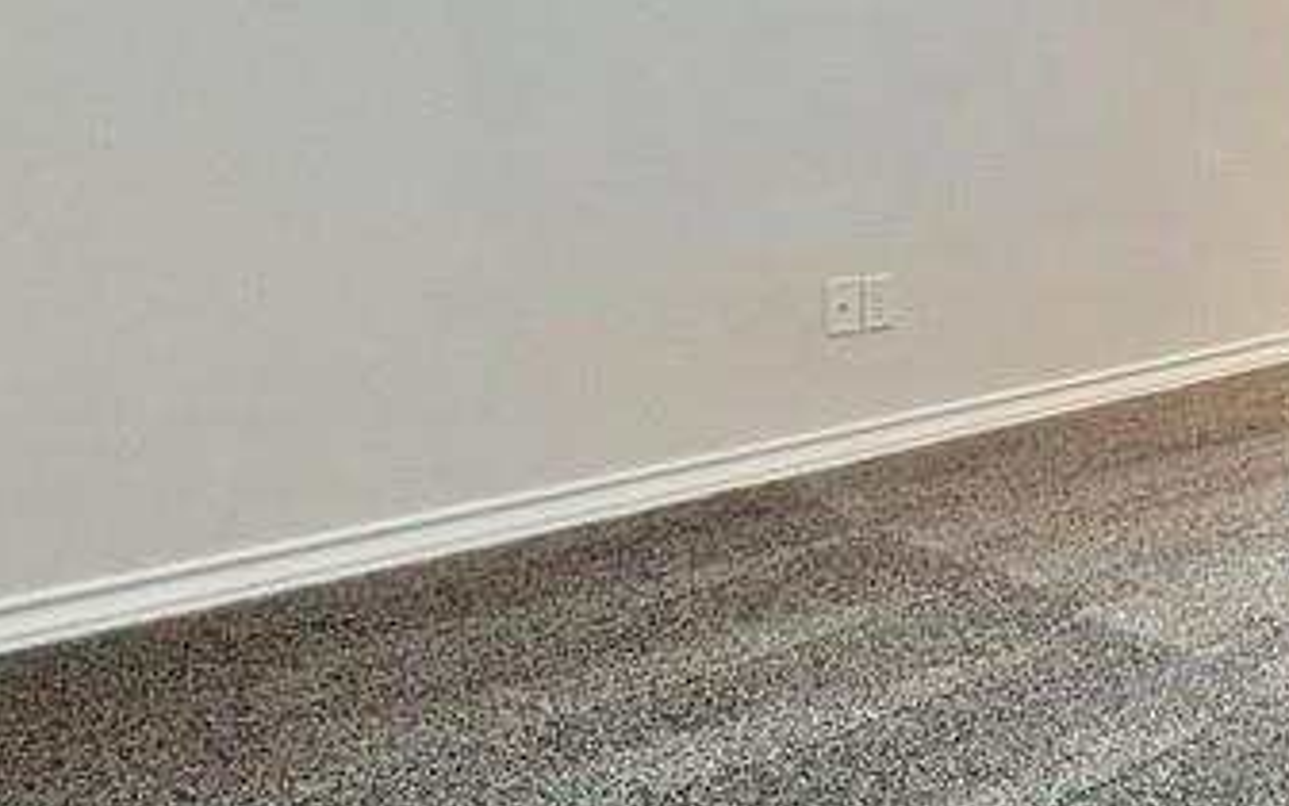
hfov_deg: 40.2
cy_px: 148
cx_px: 1343
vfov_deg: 29.7
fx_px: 1475
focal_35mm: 42
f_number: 1.8
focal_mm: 1.57
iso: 200
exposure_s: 1/120
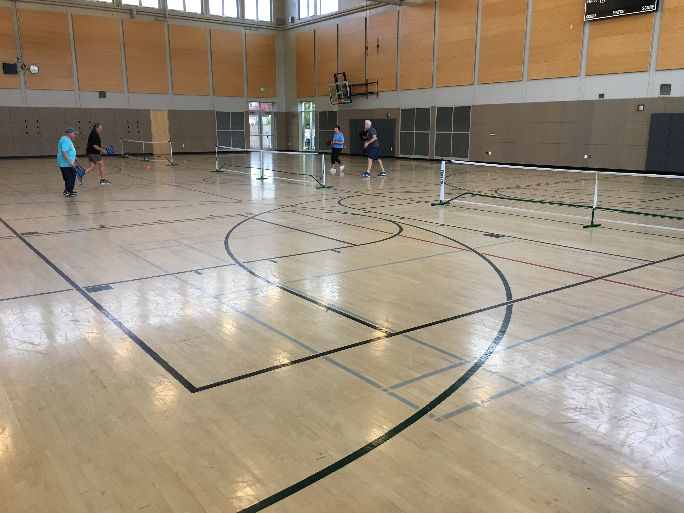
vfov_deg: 48.2
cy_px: 256
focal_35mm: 29
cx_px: 342
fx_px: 573
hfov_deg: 61.7
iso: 40
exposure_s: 1/30
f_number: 2.2
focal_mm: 4.15
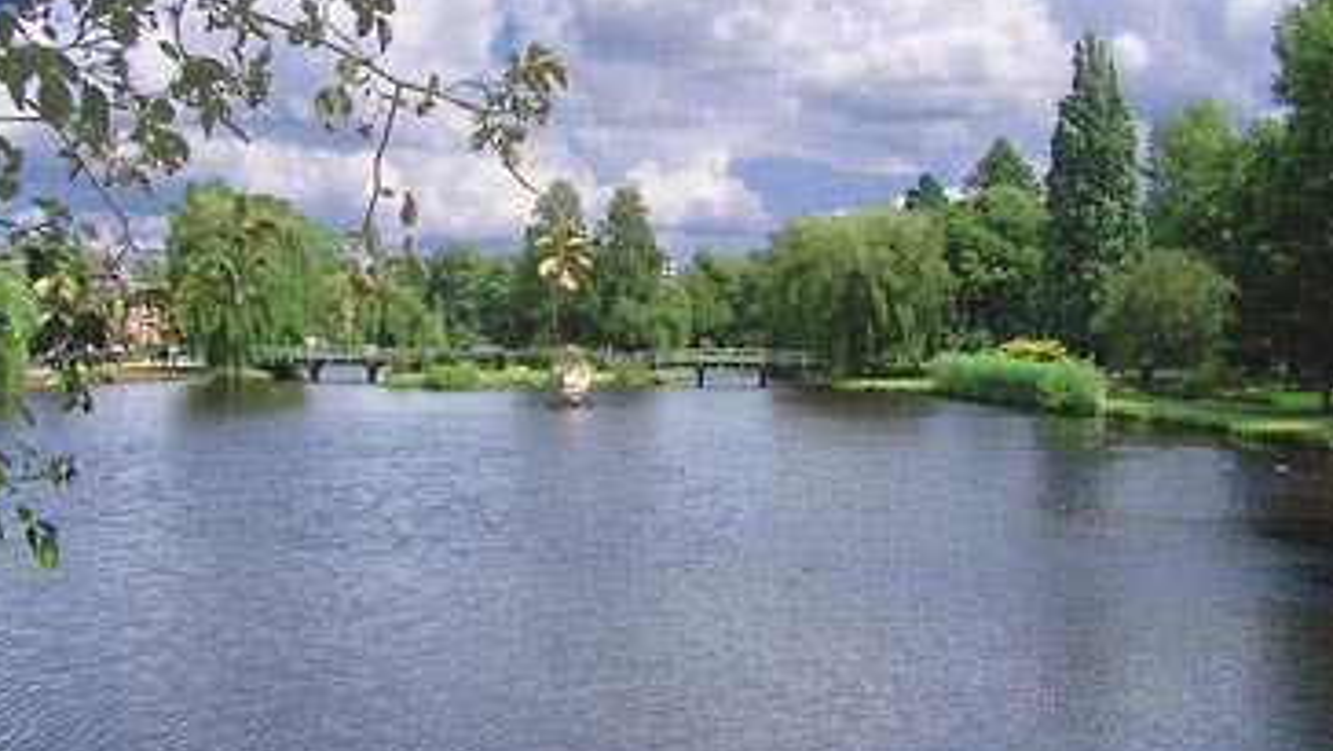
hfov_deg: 47.3
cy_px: 383
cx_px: 645
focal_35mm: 43
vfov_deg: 27.7
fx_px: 1520
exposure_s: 1/1000
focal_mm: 6.3
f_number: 4
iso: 64
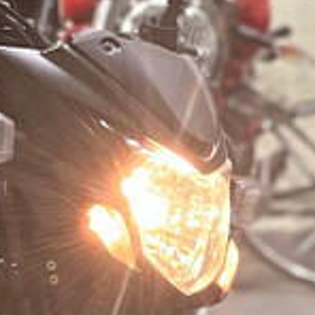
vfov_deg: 3.8
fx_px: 4736
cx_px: -155
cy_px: 347
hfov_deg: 3.8
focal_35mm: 460
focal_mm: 9
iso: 320
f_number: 2.8
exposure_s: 1/40
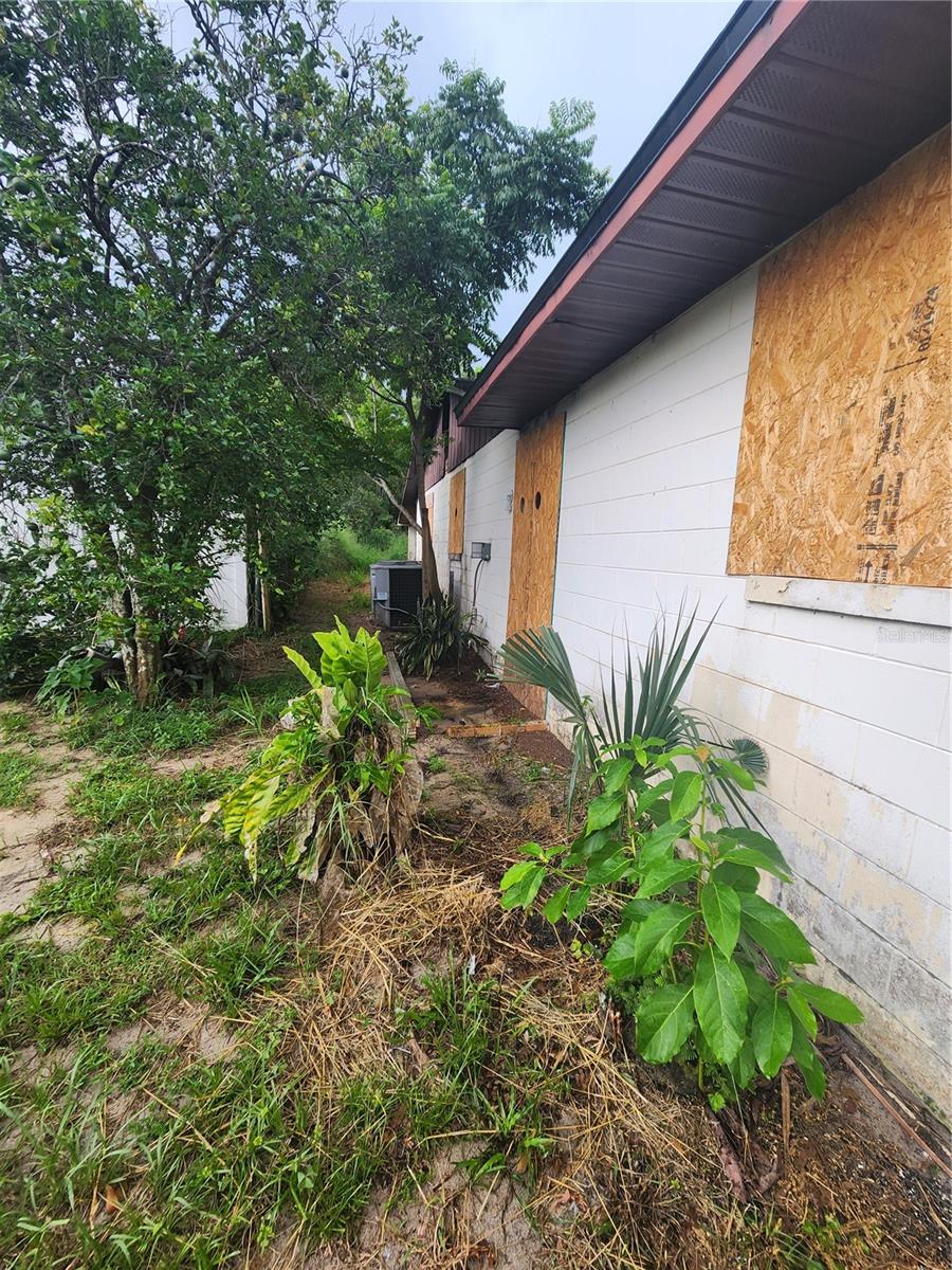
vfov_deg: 106.2
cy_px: 635
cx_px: 476
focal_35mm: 13
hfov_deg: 89.9
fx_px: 477
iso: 50
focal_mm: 2.2
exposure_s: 1/189
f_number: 2.2
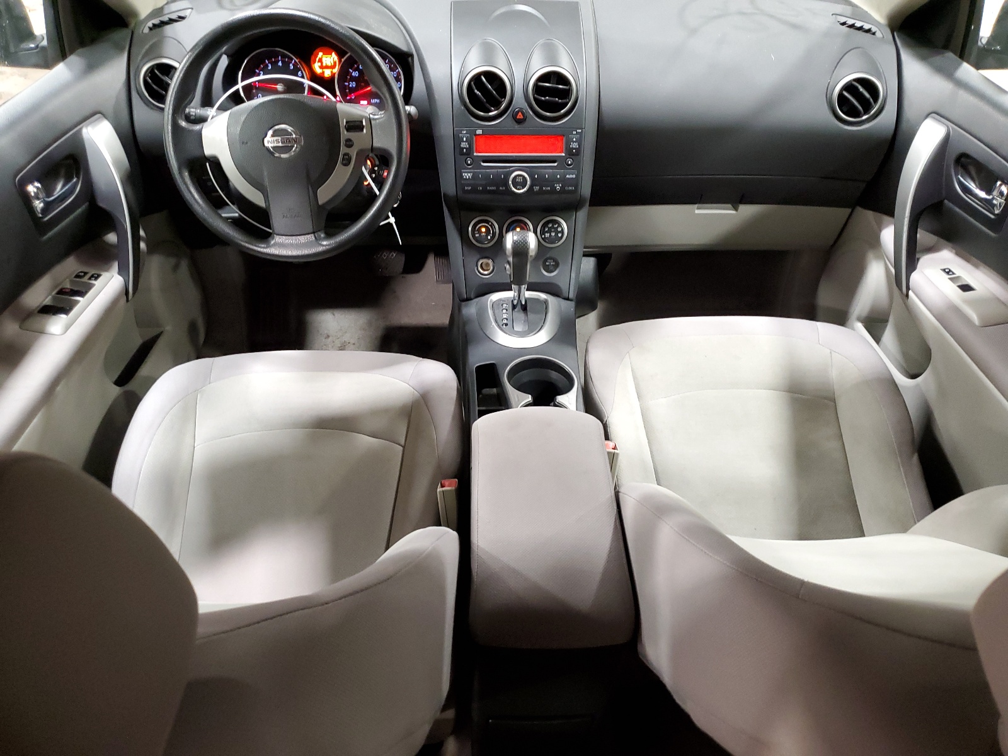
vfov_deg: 53.1
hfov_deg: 67.3
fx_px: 757
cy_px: 378
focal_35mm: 26
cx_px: 504
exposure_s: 1/17
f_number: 1.5
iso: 310
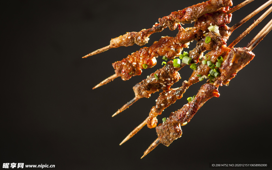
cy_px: 80
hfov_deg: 13.0
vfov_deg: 8.1
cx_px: 135
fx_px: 1197
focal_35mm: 162
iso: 200
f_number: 4.5
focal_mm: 105
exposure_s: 1/50
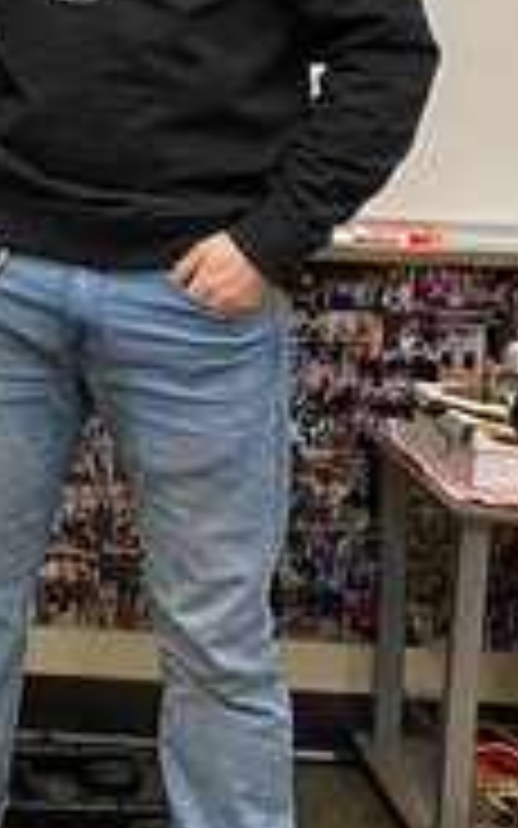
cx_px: -712
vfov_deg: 18.8
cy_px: -4
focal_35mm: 108
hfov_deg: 10.5
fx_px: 2439
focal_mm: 4.25
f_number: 1.8
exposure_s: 1/60
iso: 400
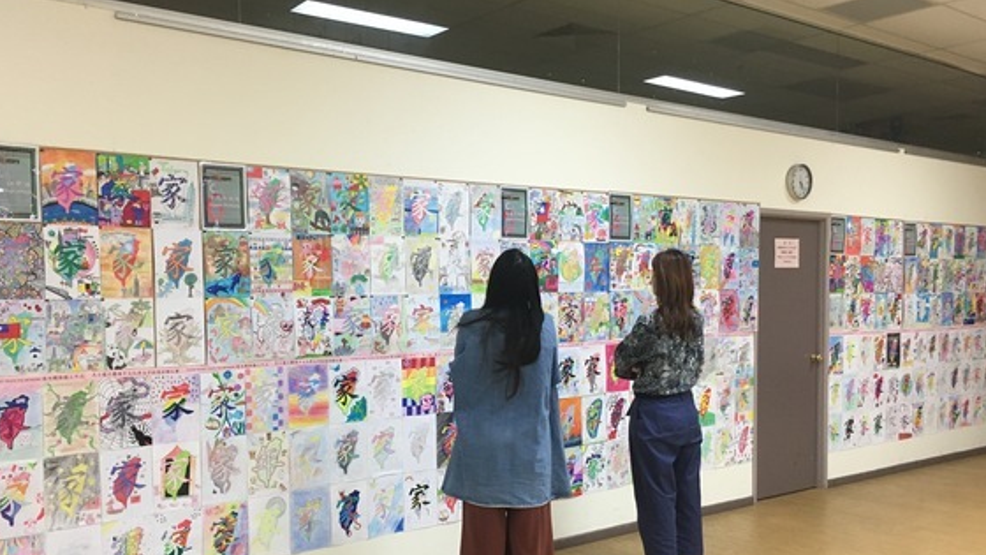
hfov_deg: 56.6
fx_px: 915
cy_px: 336
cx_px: 489
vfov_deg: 33.6
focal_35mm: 35
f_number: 2.2
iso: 200
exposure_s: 1/33
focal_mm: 4.15
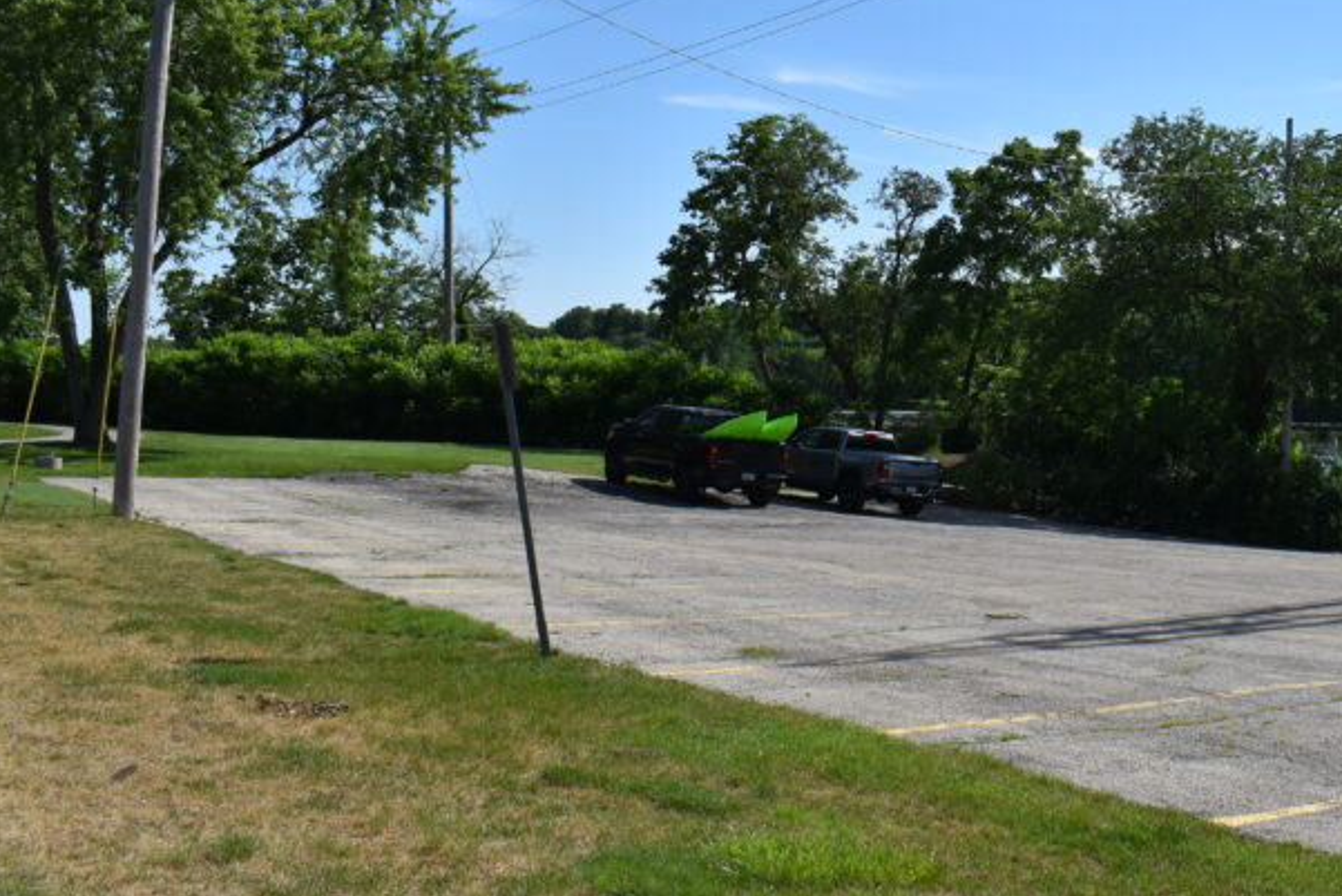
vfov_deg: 29.0
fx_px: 1715
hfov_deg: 41.0
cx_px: 1063
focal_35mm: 46
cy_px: 267
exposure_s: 1/500
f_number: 11
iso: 200
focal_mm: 18
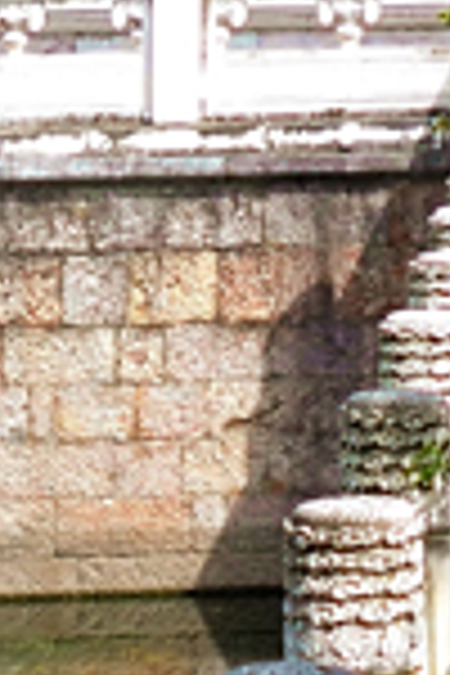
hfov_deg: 5.4
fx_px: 4500
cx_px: 1242
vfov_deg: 8.2
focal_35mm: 240
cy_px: -608
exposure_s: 1/1250
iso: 100
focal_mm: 24
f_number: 2.8
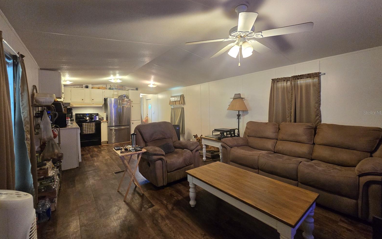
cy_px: 112
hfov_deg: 105.3
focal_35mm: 14
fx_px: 146
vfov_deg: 78.5
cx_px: 192
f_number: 2.2
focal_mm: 2.2
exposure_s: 1/60
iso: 500
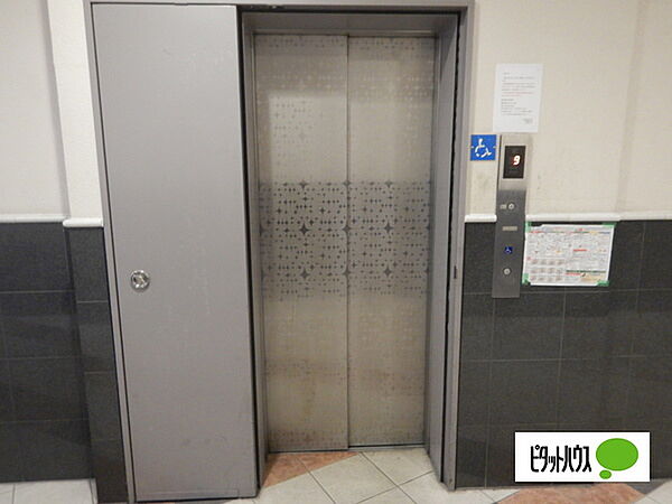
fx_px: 466
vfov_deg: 56.8
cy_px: 252
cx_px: 336
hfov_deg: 71.6
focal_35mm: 24
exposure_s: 1/8
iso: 560
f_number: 2.8
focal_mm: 4.3
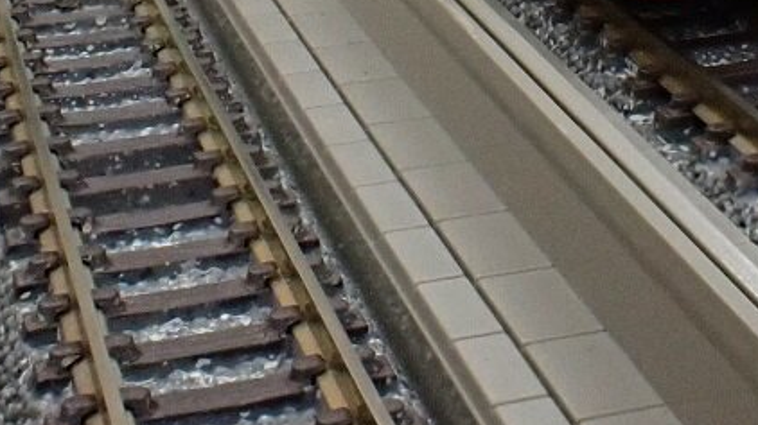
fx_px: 1869
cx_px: 537
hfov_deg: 22.8
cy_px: -239
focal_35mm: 93
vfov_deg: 12.3
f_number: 3.2
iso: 800
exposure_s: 1/80
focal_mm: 5.4
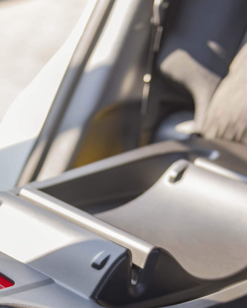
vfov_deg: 19.6
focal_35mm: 95
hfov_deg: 16.2
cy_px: 309
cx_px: 106
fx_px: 868
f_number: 2.8
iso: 200
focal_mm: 34
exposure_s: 1/400
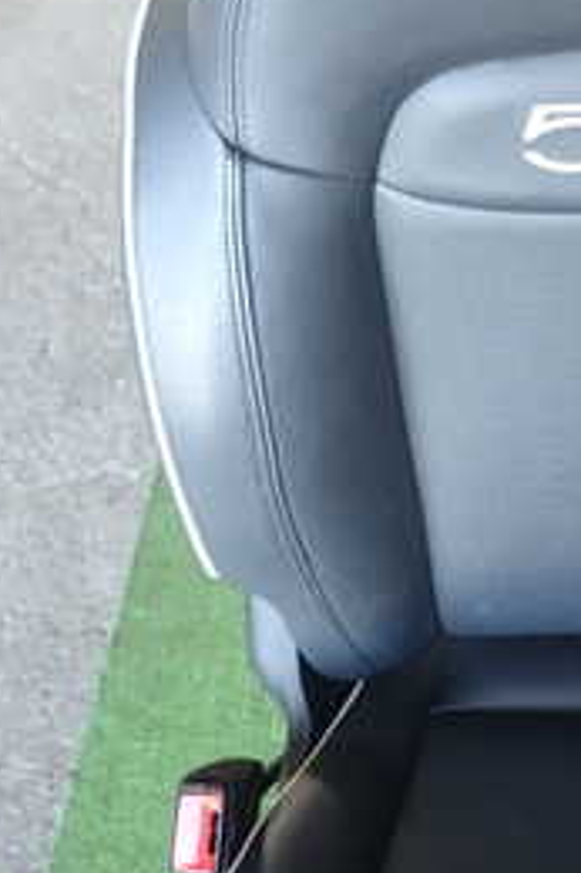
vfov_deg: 32.9
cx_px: 631
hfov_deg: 21.5
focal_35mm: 60
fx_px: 1454
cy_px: 248
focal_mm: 4.5
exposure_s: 1/40
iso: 200
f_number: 2
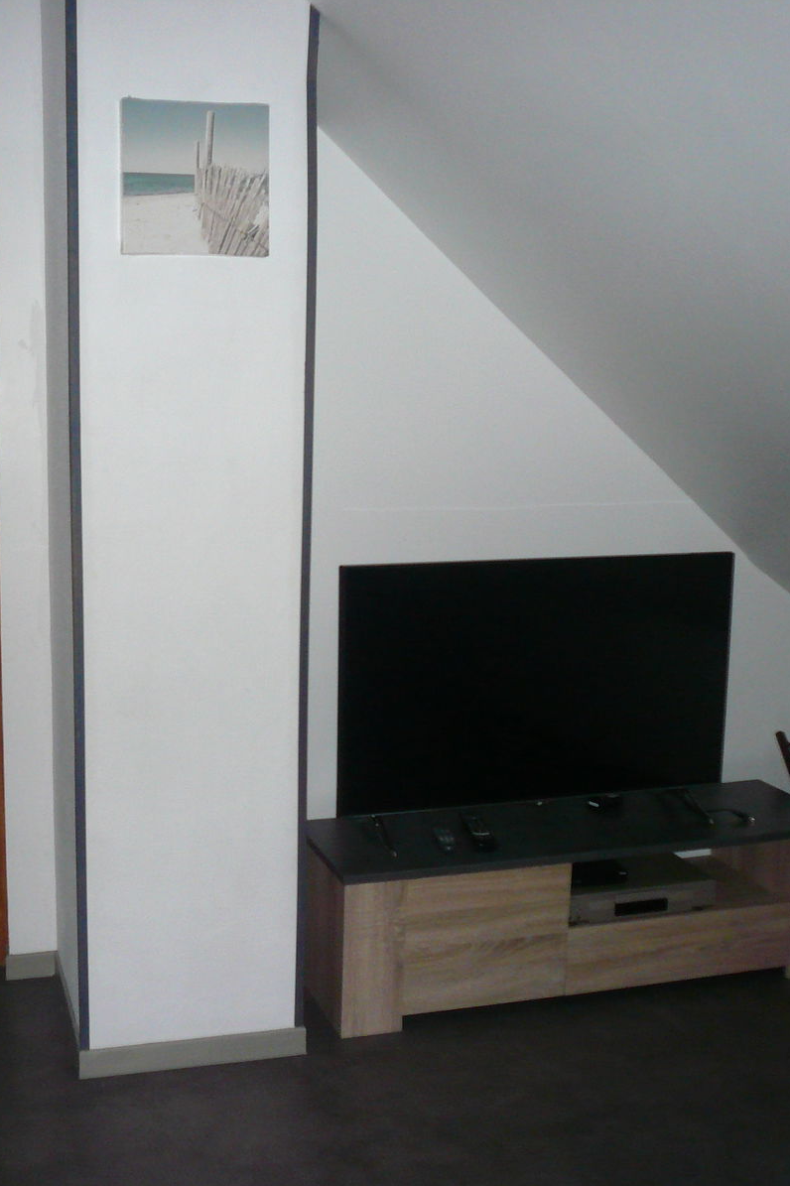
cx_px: 193
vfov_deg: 49.6
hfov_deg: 33.5
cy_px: 592
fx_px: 1284
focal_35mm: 39
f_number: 2.8
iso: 200
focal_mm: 4.6
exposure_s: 1/30
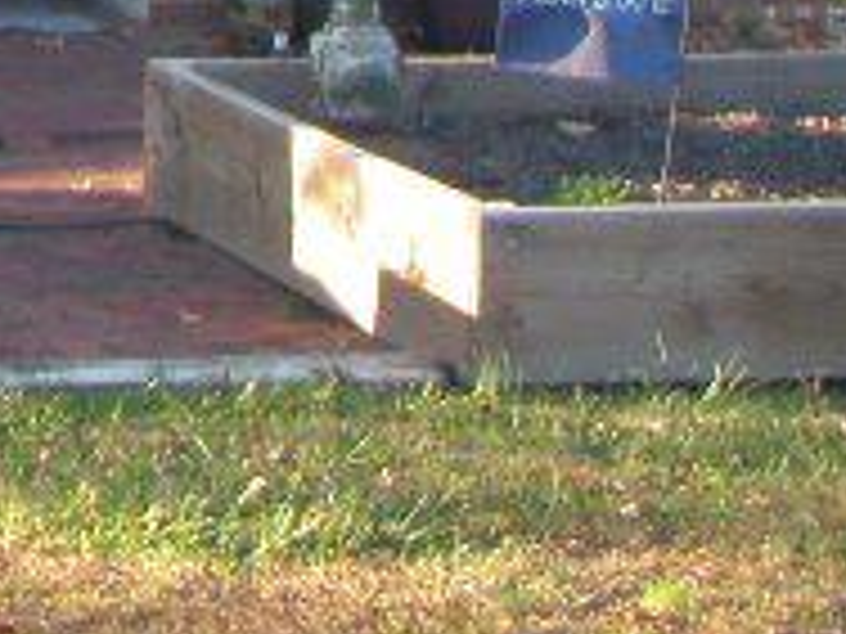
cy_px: -845
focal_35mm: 207
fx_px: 5059
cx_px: -580
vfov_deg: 6.8
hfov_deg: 9.2
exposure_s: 1/100
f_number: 3.5
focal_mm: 6.7
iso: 80
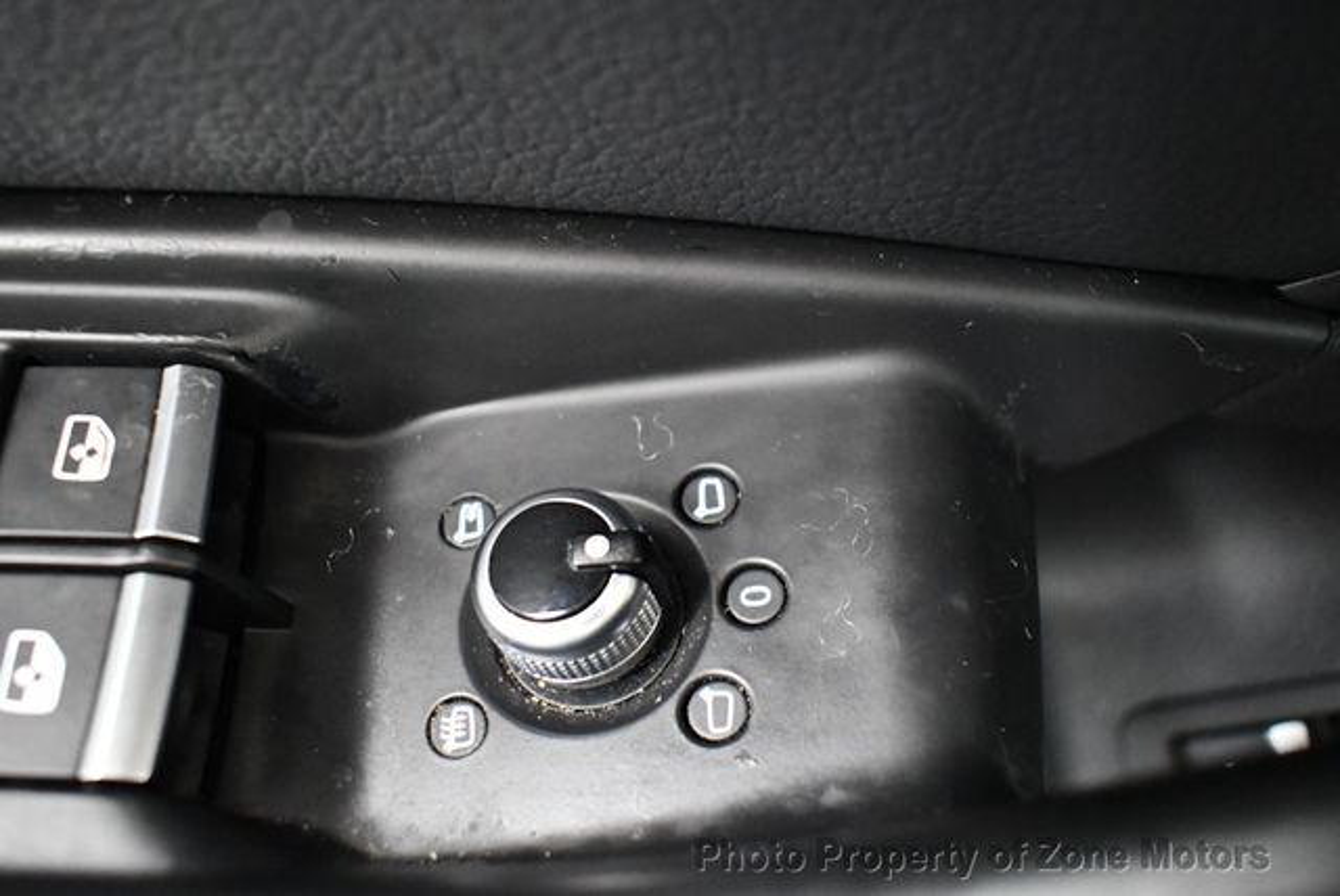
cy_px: 448
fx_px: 1341
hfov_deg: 53.1
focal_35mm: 36
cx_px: 670
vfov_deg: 36.9
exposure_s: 1/60
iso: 5600
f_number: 3.5
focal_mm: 18
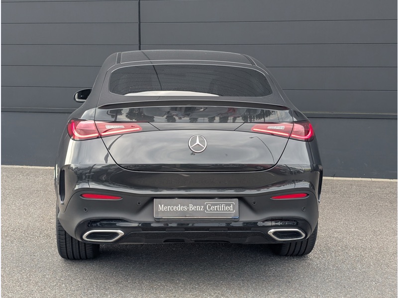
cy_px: 149
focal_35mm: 49
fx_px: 563
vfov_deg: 29.7
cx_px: 199
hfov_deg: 38.9
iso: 42
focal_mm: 6.9
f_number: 1.68
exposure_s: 1/251
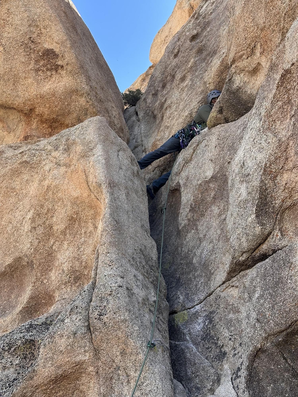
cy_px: 198
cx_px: 149
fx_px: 551
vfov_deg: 39.7
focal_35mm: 48
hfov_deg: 30.3
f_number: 1.78
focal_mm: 6.86
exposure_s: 1/756
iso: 64
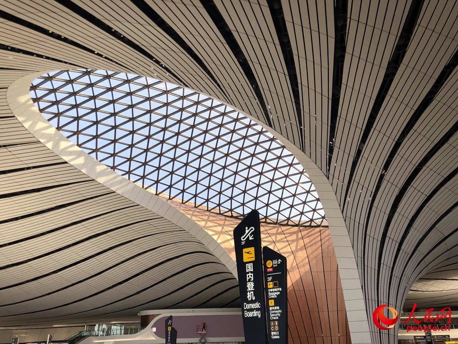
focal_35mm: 28
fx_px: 370
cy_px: 172
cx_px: 229
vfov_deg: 49.7
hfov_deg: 63.4
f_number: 1.8
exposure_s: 1/363
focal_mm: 3.99
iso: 20
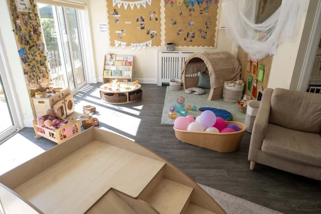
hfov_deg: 78.6
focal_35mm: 22
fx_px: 196
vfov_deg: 57.2
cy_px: 107
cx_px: 160
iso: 125
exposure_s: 1/50
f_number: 4
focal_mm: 14.5
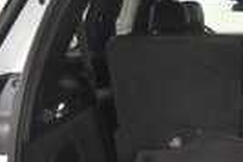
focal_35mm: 63
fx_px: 426
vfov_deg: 21.5
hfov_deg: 30.0
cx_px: 234
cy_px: 119
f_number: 5
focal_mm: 14
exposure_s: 1/125
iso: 1250
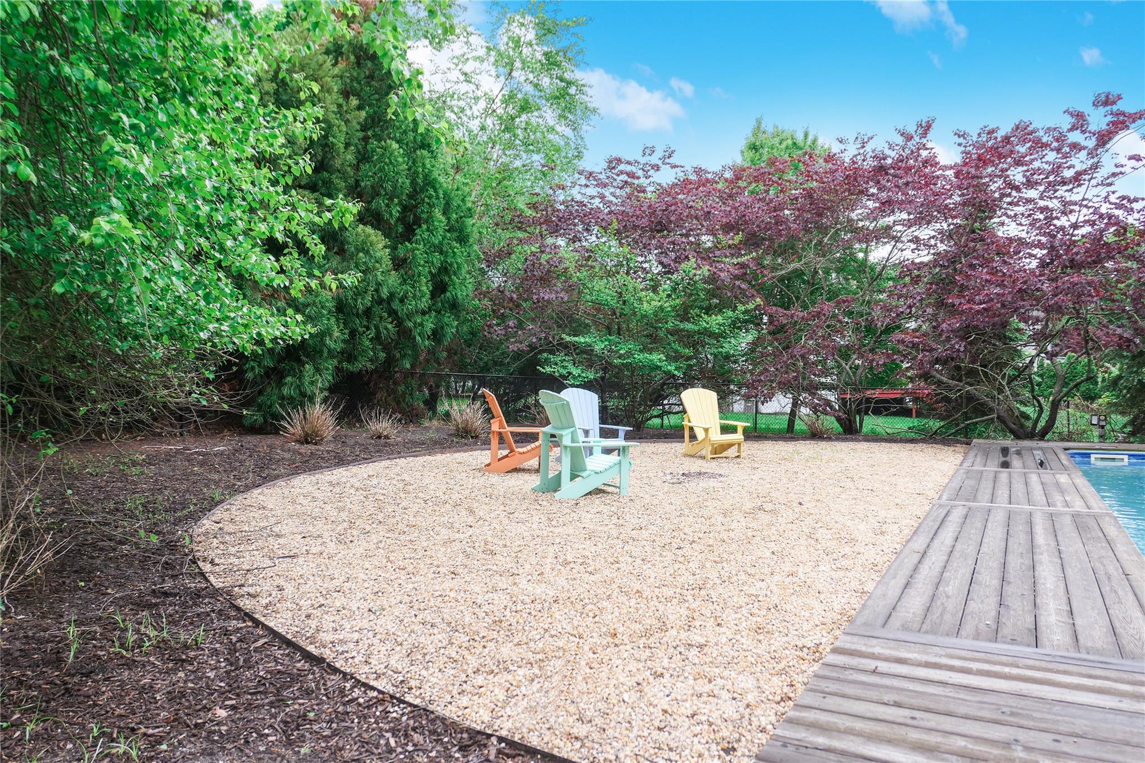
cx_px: 572
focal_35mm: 24
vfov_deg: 53.1
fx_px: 763
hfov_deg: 73.7
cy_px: 382
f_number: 2.8
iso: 125
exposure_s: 1/800
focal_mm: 8.8
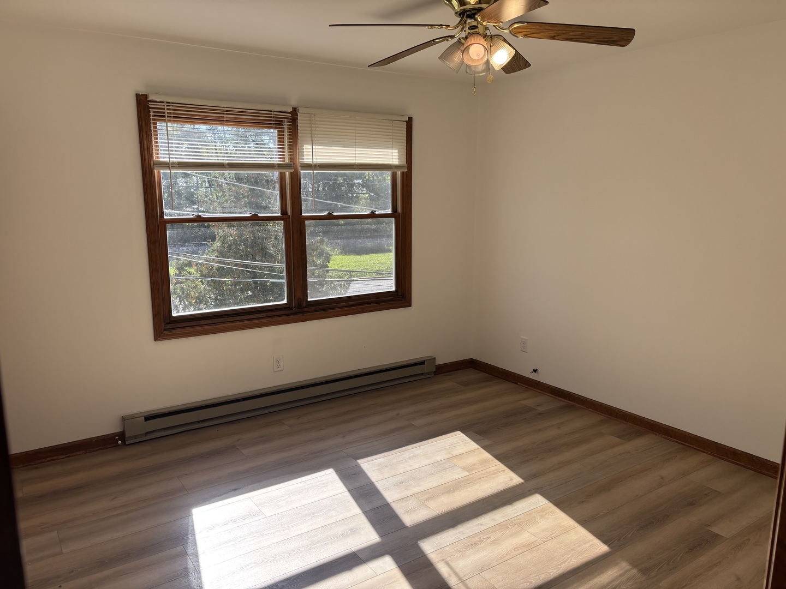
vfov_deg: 53.1
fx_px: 590
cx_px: 393
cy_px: 294
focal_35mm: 26
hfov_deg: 67.3
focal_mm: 5.96
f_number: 1.6
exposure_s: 1/477
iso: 50
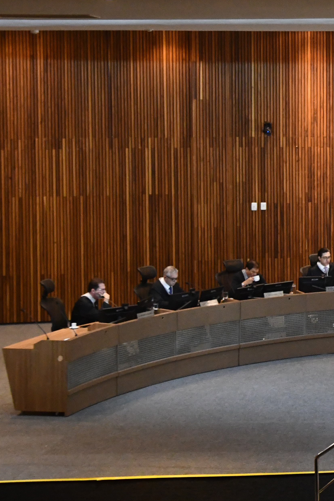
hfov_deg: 13.7
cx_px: 497
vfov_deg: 21.5
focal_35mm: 94
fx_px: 1308
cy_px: 138
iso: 3200
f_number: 4
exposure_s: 1/100
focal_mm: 28
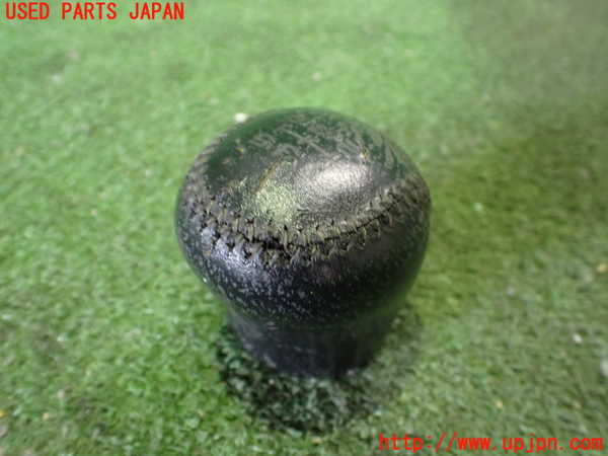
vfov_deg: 46.8
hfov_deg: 60.0
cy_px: 228
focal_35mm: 30
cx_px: 304
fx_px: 527
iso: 800
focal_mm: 5.4
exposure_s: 1/30
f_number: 2.3
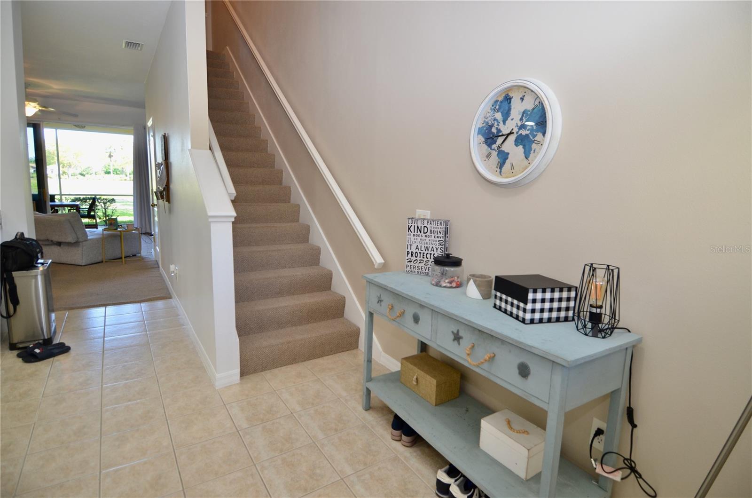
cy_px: 249
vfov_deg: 67.1
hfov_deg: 90.1
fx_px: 375
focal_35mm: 18
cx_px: 376
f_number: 4
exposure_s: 1/60
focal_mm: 12
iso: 360
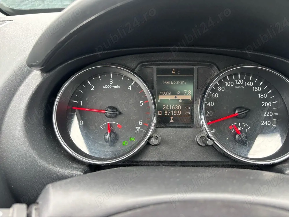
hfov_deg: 67.3
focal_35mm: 26
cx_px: 144
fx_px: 217
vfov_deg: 53.1
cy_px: 108
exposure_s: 1/57
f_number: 1.6
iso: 160
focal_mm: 5.96
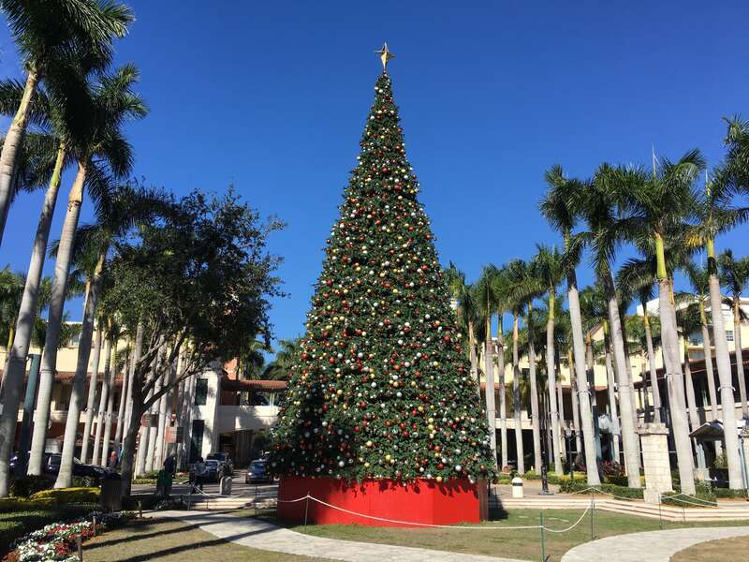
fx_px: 627
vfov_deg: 48.2
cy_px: 281
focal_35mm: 29
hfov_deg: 61.7
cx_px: 374
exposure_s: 1/1603
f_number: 2.2
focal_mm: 4.15
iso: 25
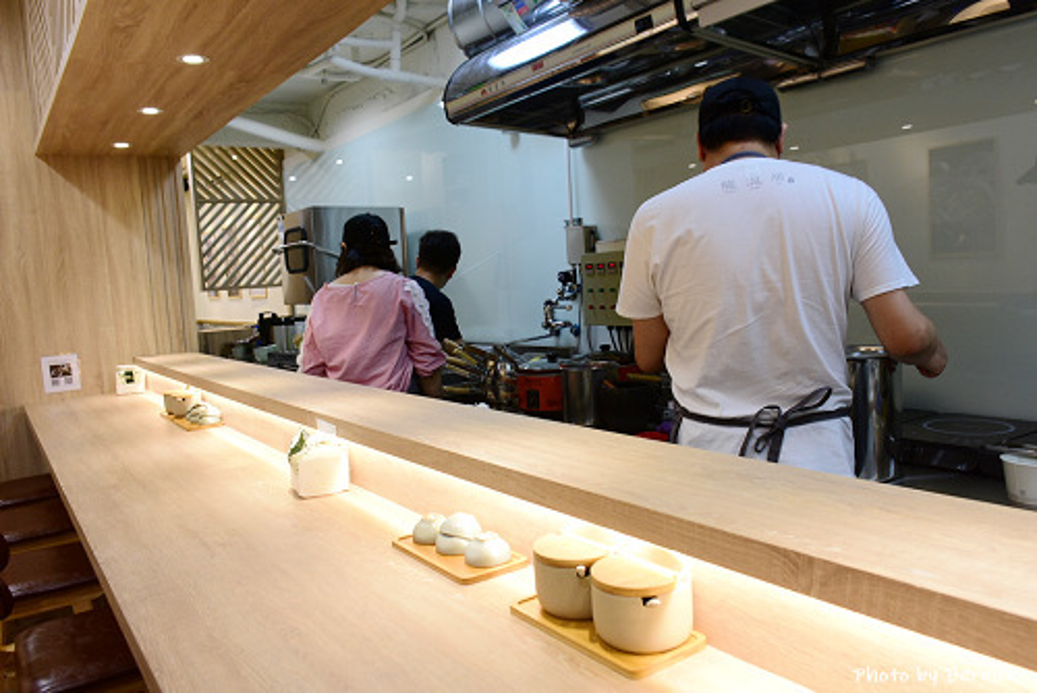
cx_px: 518
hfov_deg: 67.4
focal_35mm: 27
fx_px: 778
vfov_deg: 48.0
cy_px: 346
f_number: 7.1
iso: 500
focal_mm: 18
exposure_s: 1/30
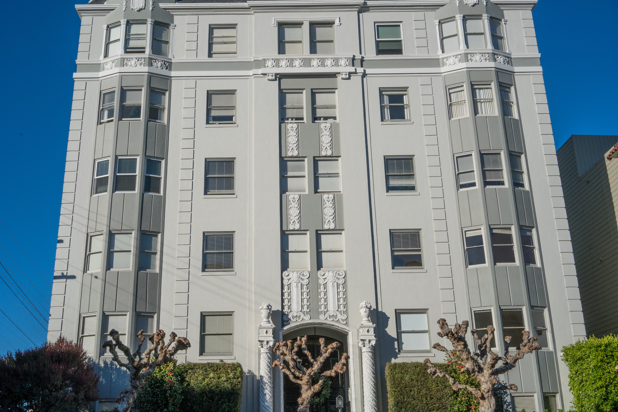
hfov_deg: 50.6
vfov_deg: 35.0
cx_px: 283
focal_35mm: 38
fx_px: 652
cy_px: 189
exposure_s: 1/350
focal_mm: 35
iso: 100
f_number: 13
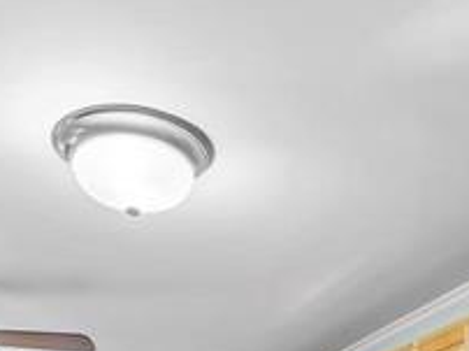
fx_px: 825
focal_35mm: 61
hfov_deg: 31.4
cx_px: 320
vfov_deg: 19.3
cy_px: 593
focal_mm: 16
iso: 320
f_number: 9
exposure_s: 1/1.25
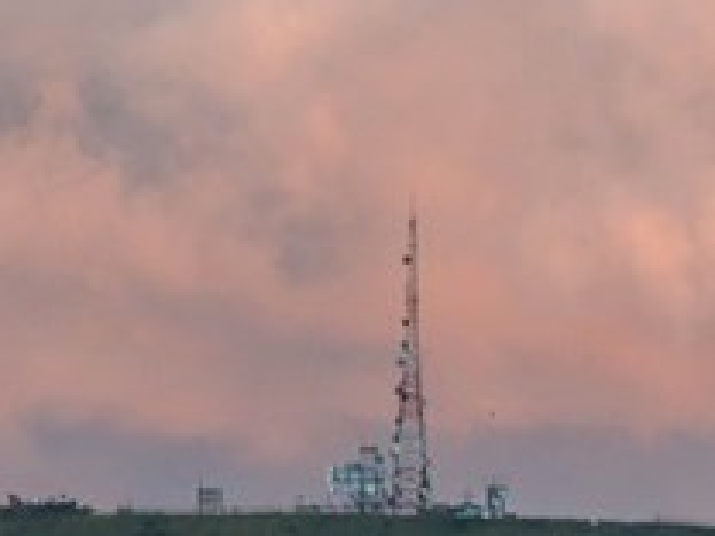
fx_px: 19602
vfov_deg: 1.6
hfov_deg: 2.1
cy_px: 651
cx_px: 468
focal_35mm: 949
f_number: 5.6
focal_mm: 200
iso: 400
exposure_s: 1/60
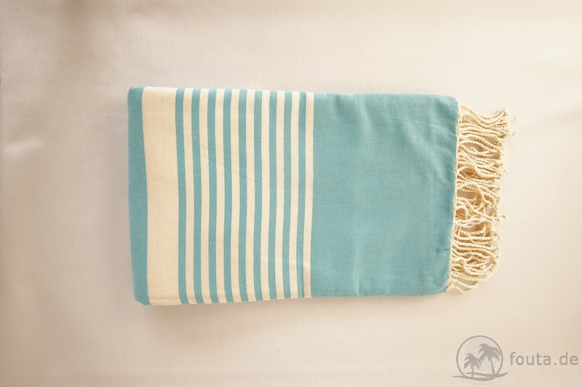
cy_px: 194
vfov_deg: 64.5
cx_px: 291
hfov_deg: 87.0
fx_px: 307
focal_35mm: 19
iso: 100
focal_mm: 13
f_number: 4
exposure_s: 1/10
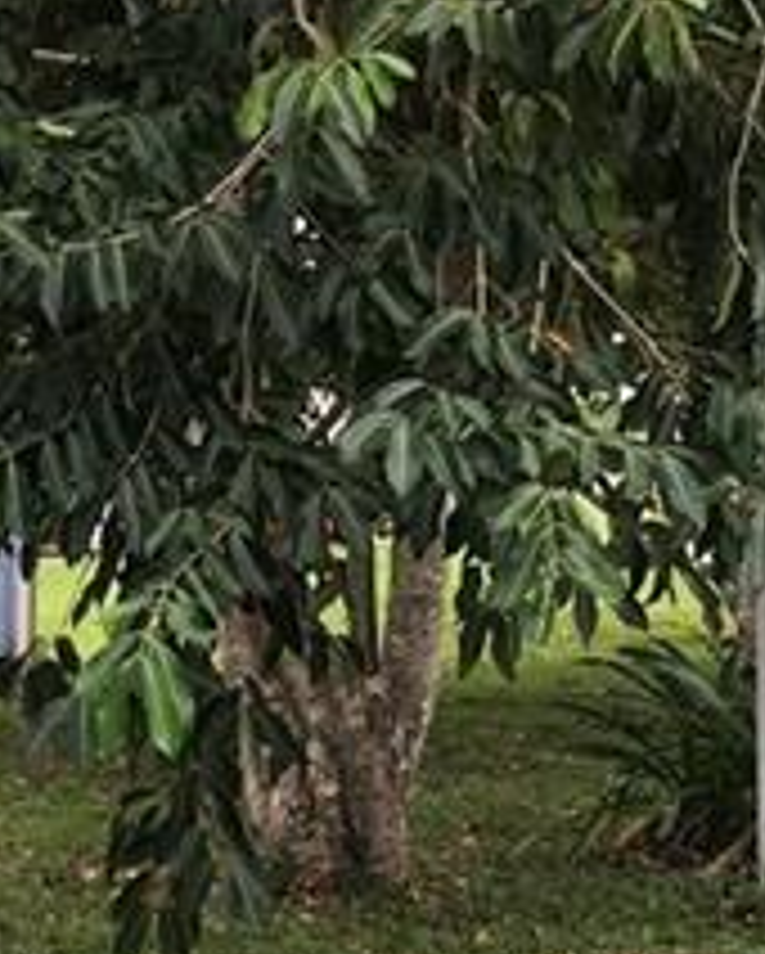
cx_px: -4
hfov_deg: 15.3
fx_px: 2798
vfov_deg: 19.3
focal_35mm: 99
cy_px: 446
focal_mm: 3.99
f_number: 1.8
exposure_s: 1/313
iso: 20
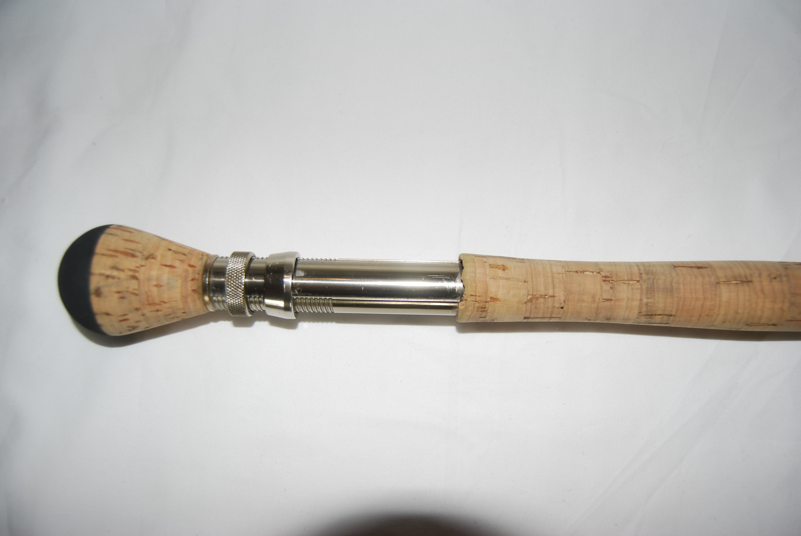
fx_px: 668
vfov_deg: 43.7
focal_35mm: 30
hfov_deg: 61.9
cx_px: 400
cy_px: 268
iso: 100
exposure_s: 1/60
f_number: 3.8
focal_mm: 20
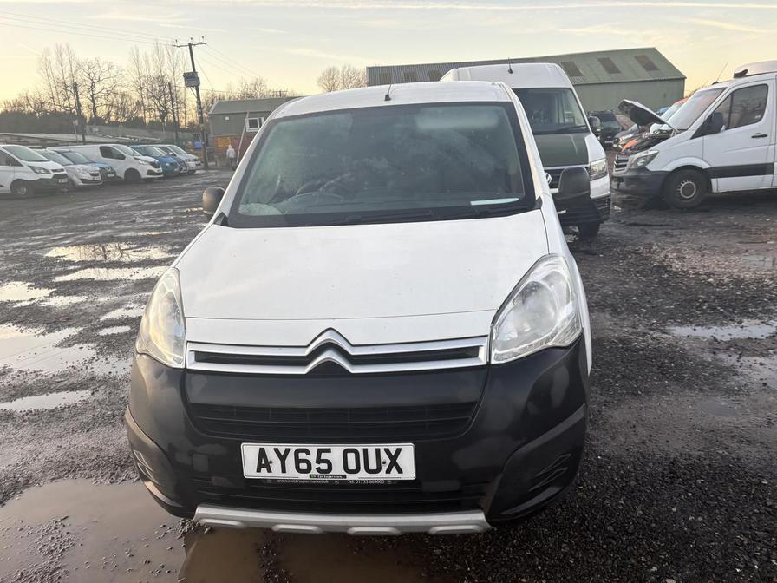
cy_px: 292
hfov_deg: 67.3
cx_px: 388
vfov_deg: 53.1
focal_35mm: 26
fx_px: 584
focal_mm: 5.96
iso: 40
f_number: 1.6
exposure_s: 1/121
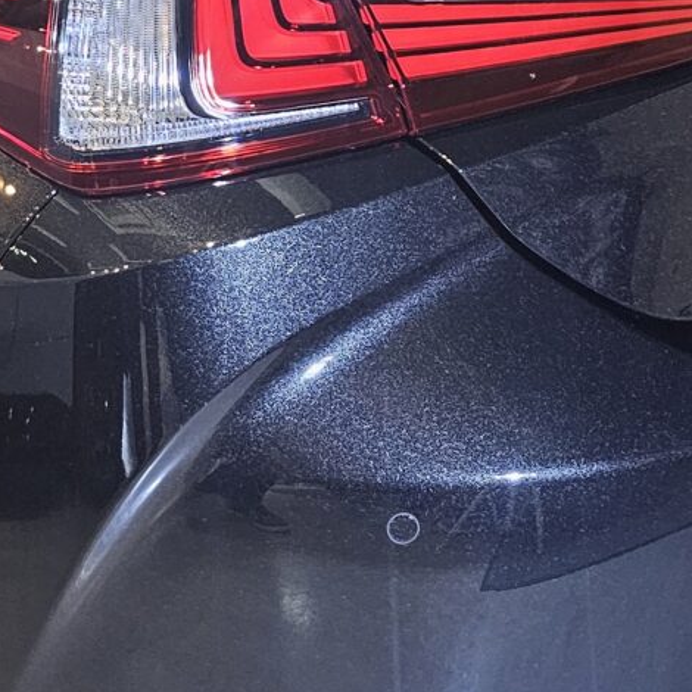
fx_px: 1877
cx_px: 128
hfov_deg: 20.6
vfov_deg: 20.5
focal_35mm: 83
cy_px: 94
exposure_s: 1/101
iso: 800
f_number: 1.7
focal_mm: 6.3
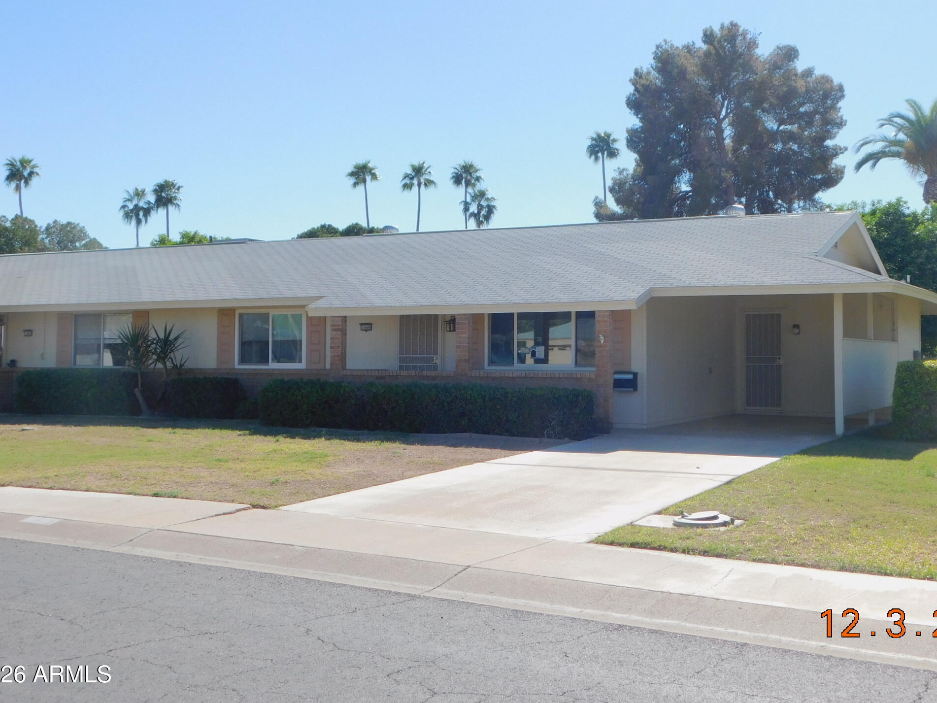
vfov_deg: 33.5
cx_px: 532
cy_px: 292
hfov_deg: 43.7
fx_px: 1164
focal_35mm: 43
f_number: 3.5
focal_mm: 6.3
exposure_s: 1/1000
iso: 125
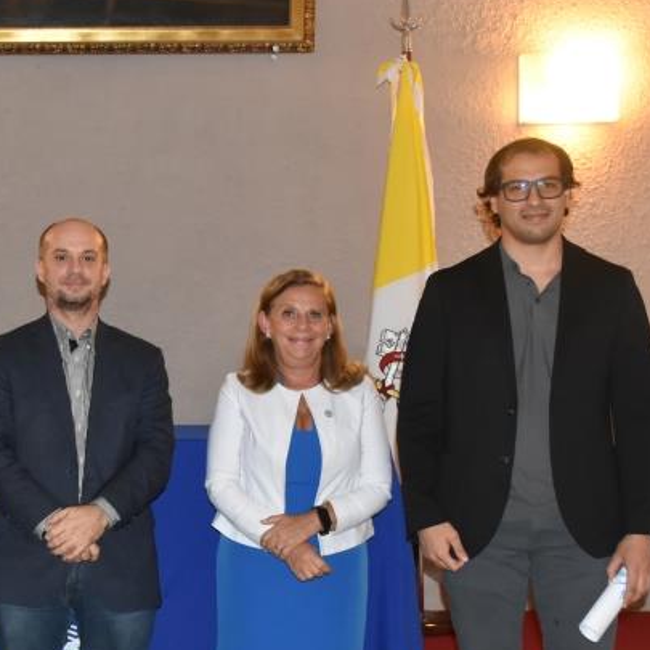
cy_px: 425
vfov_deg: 24.2
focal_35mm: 71
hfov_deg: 23.5
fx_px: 1508
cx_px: 40
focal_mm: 22
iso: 1600
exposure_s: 1/60
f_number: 5.6
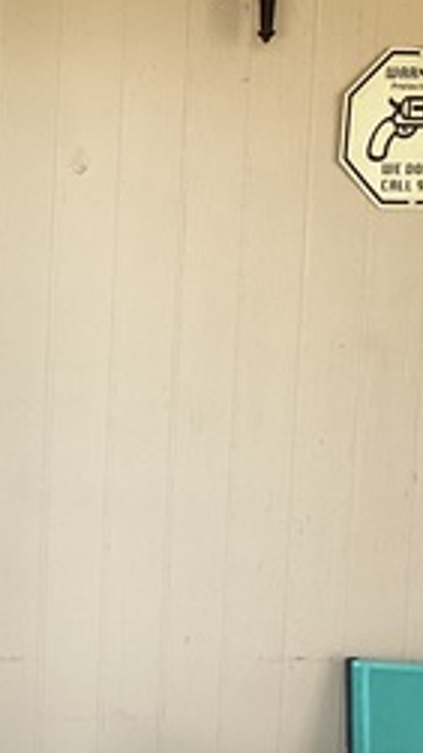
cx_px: -465
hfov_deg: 12.2
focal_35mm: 86
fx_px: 1717
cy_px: 468
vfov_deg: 24.7
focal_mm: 3.3
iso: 80
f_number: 2.4
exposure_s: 1/120
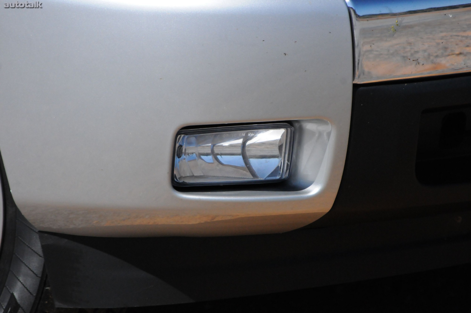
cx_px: 236
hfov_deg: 6.9
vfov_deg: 4.6
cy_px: 156
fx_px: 3921
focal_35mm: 300
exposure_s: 1/6400
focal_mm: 200
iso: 2000
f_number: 10
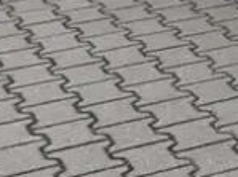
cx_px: 685
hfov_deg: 9.3
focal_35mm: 175
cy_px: -159
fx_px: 1200
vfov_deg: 8.1
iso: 25
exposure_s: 1/527
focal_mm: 4
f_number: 1.8
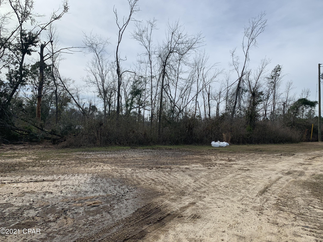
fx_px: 243
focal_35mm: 26
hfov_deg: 67.3
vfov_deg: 53.1
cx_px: 162
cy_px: 121
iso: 25
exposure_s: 1/4464
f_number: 1.8
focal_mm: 4.25
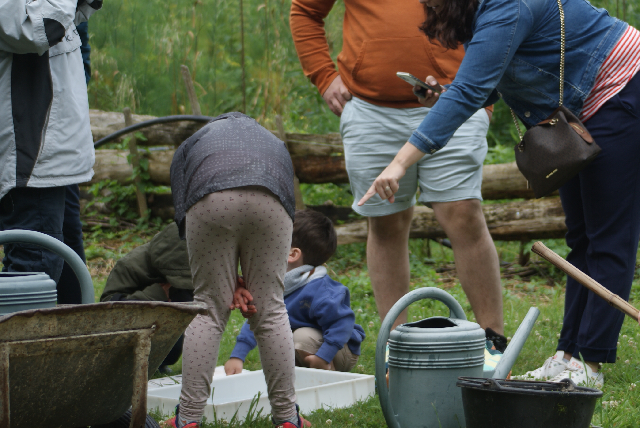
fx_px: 2652
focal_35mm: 149
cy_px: 213
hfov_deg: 13.7
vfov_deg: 9.2
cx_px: 450
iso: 100
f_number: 4.5
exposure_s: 1/250
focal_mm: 70
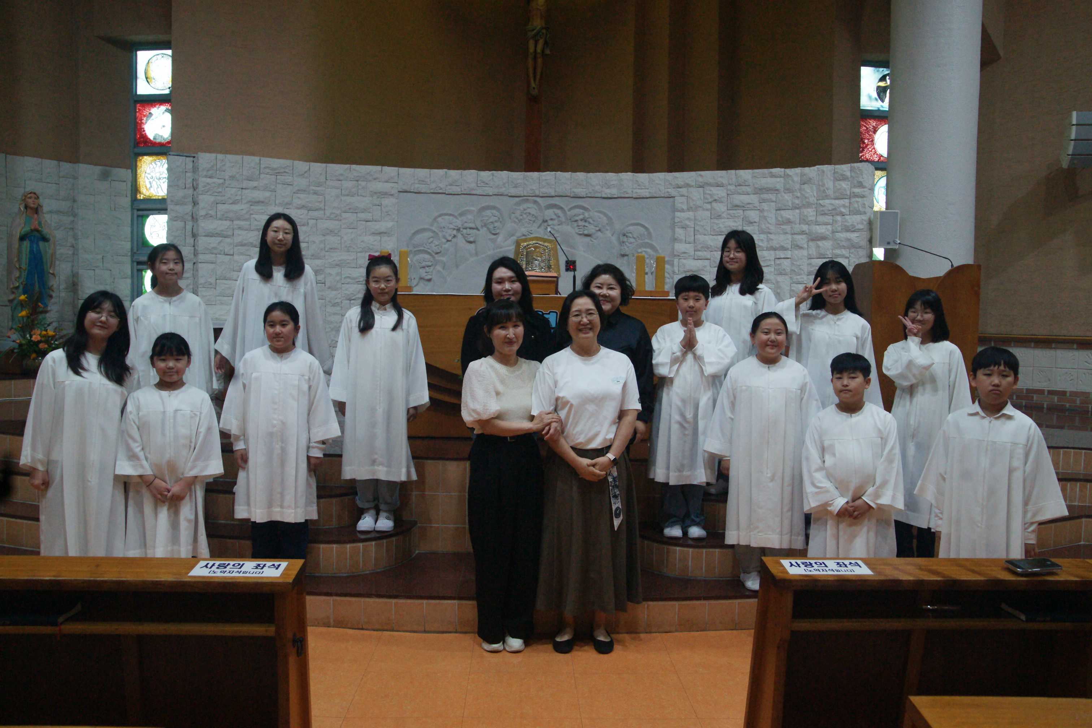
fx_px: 849
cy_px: 364
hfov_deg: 65.5
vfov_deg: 46.4
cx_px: 546
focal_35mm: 28
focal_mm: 28
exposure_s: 1/80
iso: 1600
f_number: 8
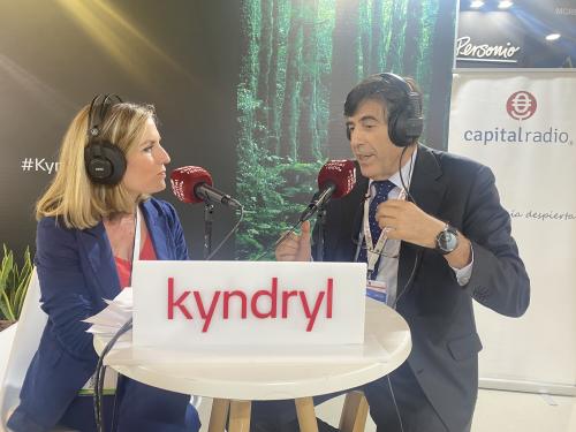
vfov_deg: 53.1
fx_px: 433
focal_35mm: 26
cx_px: 288
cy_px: 216
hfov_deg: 67.3
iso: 125
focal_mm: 4.25
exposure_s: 1/50
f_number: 1.8
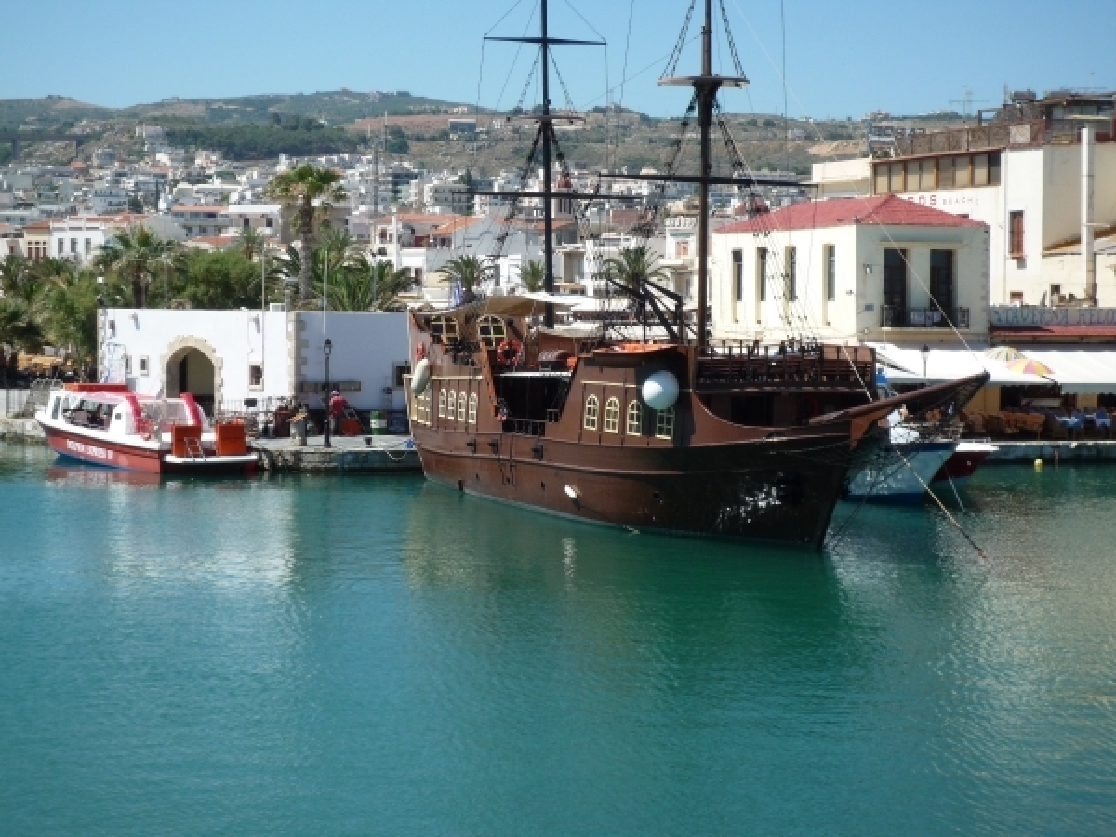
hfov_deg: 26.0
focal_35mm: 75
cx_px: 558
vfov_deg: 19.6
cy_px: 418
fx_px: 2418
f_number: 4.9
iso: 100
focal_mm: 13.2
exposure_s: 1/640
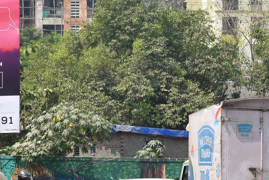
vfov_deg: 8.3
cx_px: -65
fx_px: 1240
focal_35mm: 166
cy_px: 96
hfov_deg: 12.1
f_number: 11
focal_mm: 32
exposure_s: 1/320
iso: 400
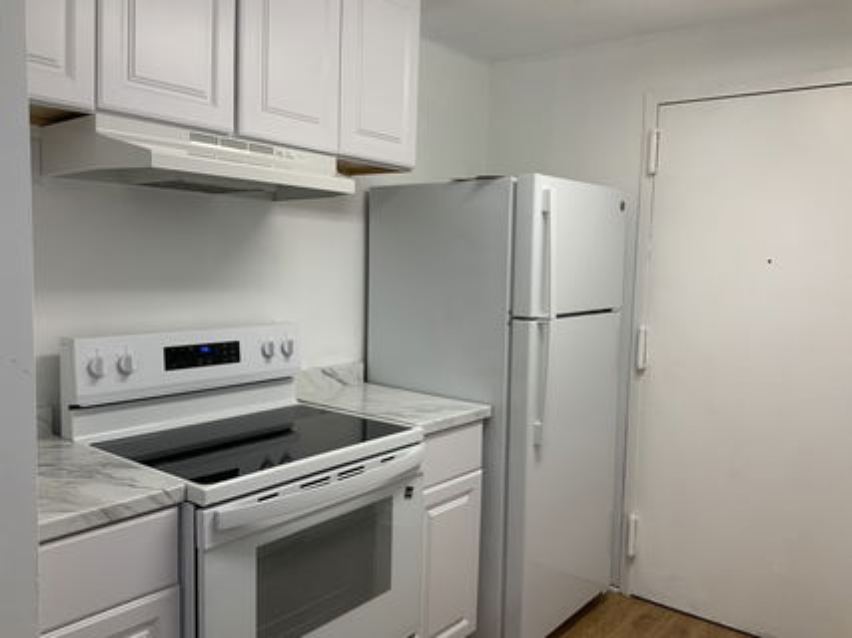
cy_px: 319
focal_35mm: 29
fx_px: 714
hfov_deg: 61.7
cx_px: 426
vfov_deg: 48.2
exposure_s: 1/60
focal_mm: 3
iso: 40
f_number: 1.8
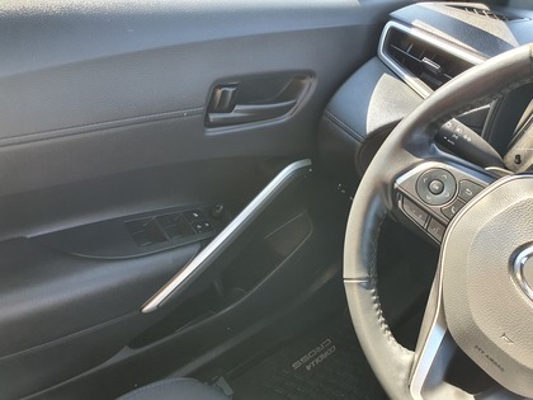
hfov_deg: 67.3
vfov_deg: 53.1
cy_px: 200
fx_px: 400
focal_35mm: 26
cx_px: 266
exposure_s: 1/120
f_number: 2.4
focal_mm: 4.3
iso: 160
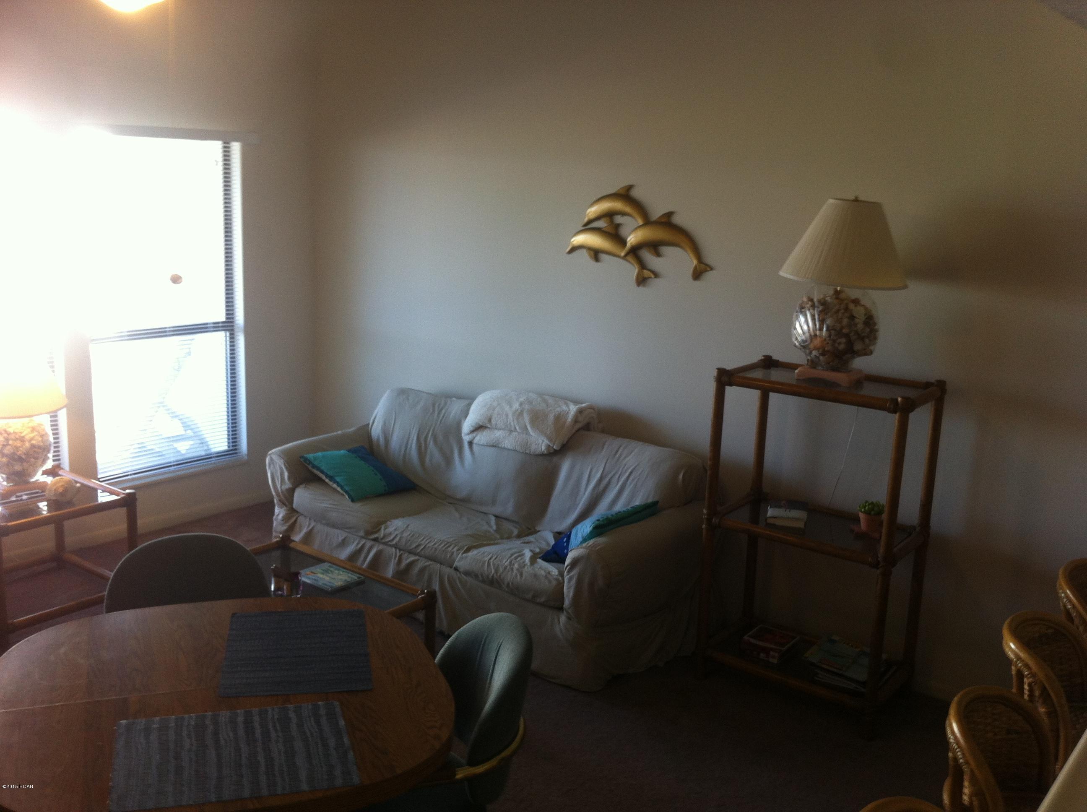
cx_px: 544
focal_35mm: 35
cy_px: 406
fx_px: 1097
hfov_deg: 52.7
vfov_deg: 40.6
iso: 80
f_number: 2.8
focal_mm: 3.85
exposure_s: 1/25
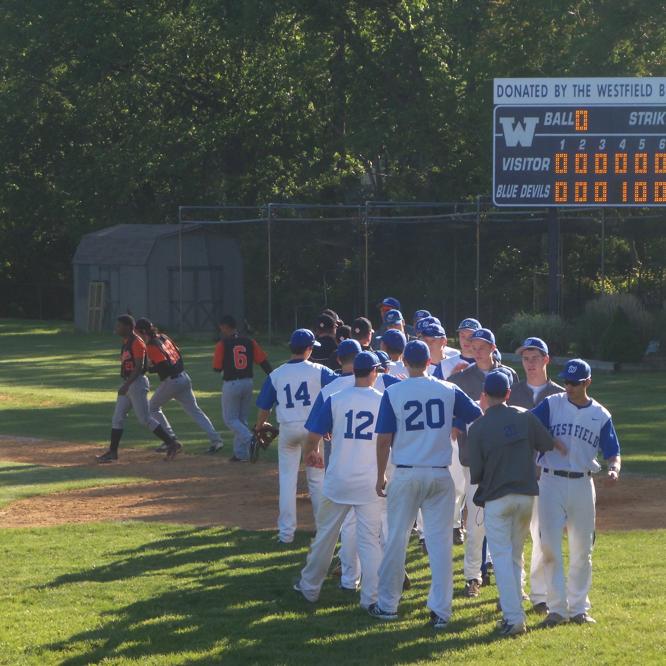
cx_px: 358
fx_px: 3613
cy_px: 332
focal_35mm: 166
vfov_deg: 10.5
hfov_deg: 10.5
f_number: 5.7
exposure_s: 1/200
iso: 80
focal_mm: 25.3
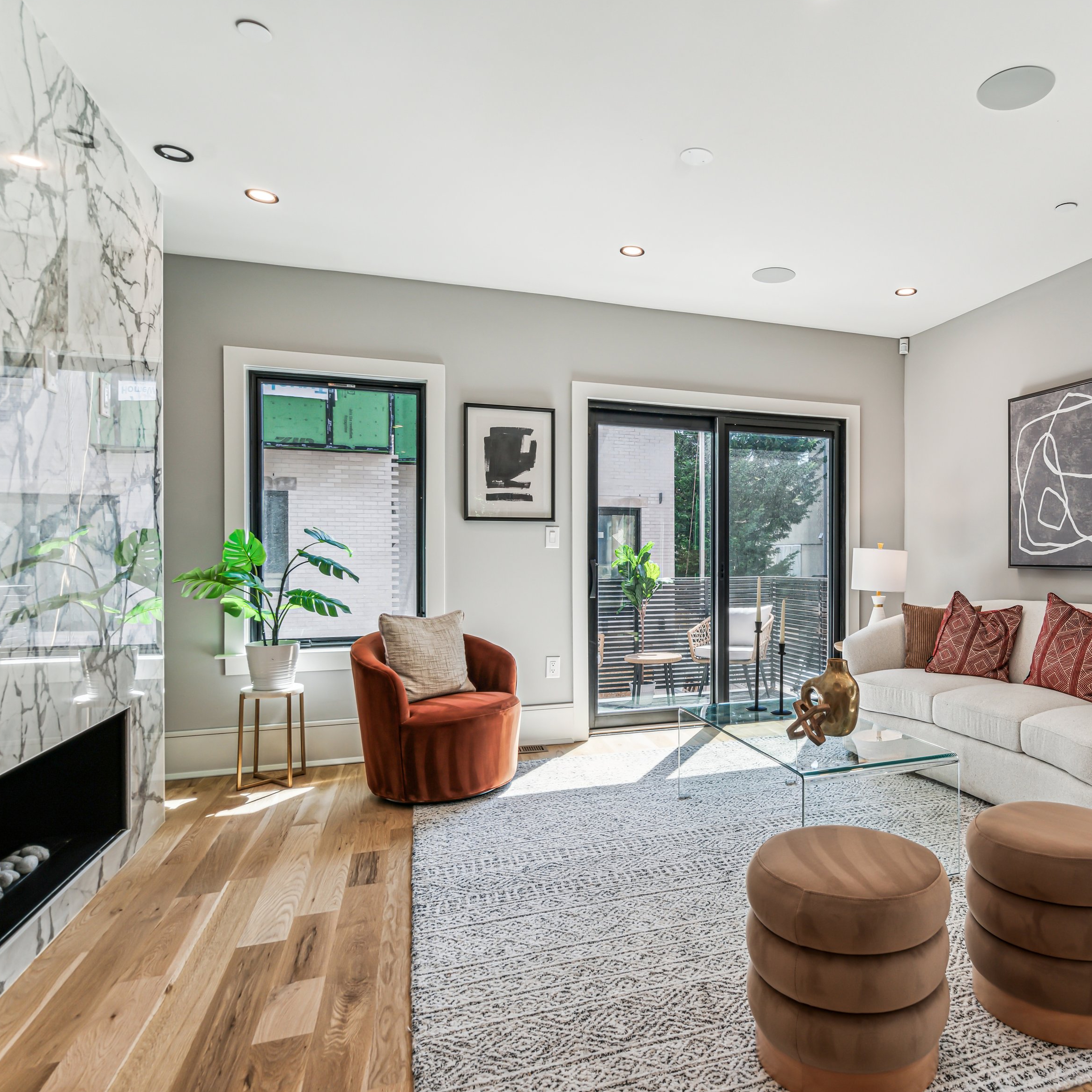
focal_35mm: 21
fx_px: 749
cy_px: 556
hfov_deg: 69.9
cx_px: 734
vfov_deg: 72.1
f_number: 8
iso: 250
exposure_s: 1/25
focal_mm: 16
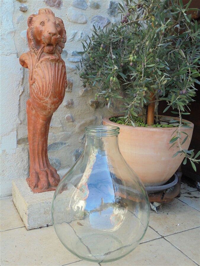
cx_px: 100
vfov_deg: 49.0
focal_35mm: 38
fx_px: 293
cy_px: 133
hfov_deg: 37.7
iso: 100
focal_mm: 6.9
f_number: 4.2
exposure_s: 1/60
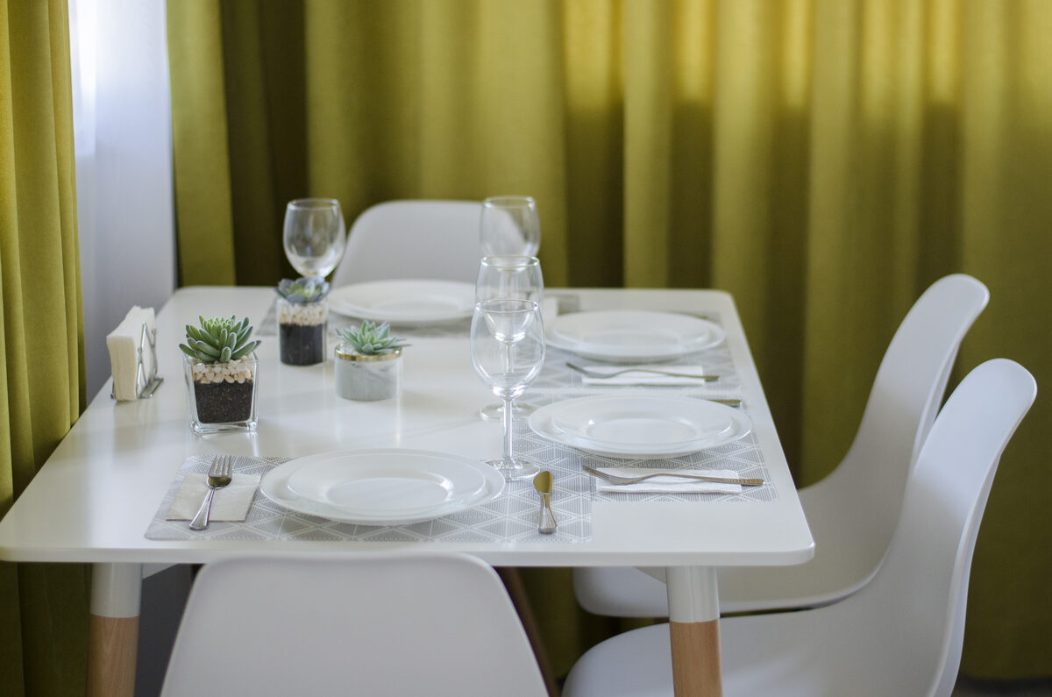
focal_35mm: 75
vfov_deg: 18.1
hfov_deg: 27.0
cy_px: 348
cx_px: 526
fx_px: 2187
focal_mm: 50
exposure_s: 1/100
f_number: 1.8
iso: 400
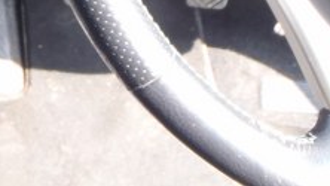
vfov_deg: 10.5
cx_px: -239
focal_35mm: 110
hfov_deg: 16.6
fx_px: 963
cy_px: -128
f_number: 3.5
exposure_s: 1/30
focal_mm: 5
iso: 80
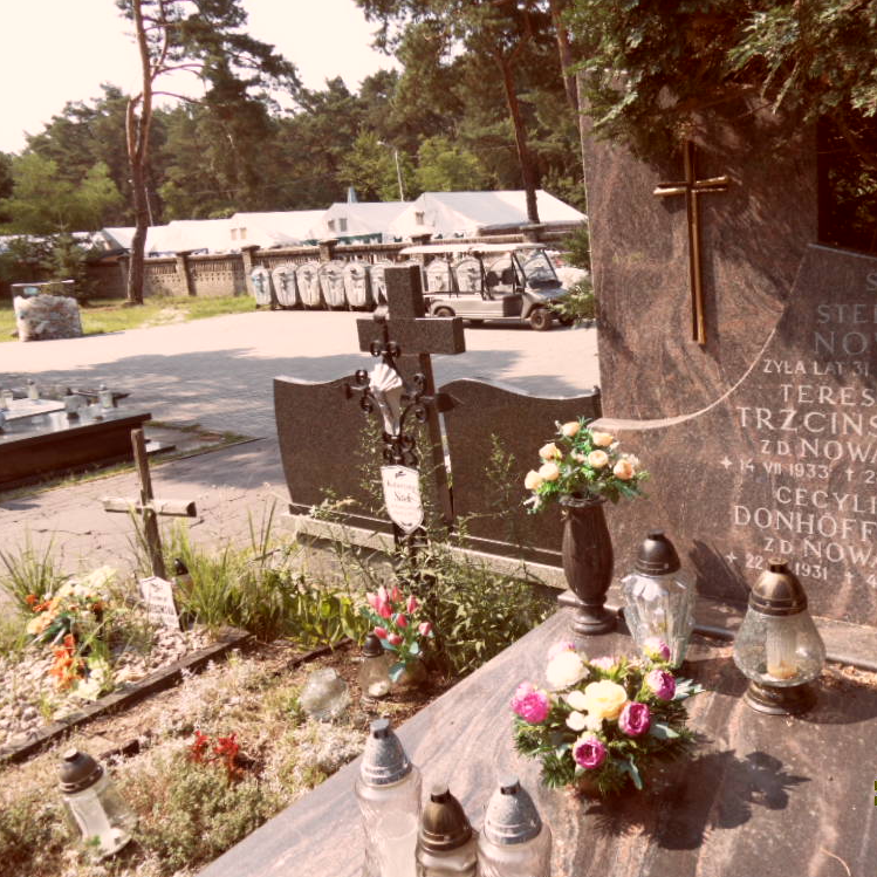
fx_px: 831
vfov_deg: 55.6
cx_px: 519
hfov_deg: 55.3
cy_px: 436
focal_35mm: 29
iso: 80
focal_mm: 3.9
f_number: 3.2
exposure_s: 1/500
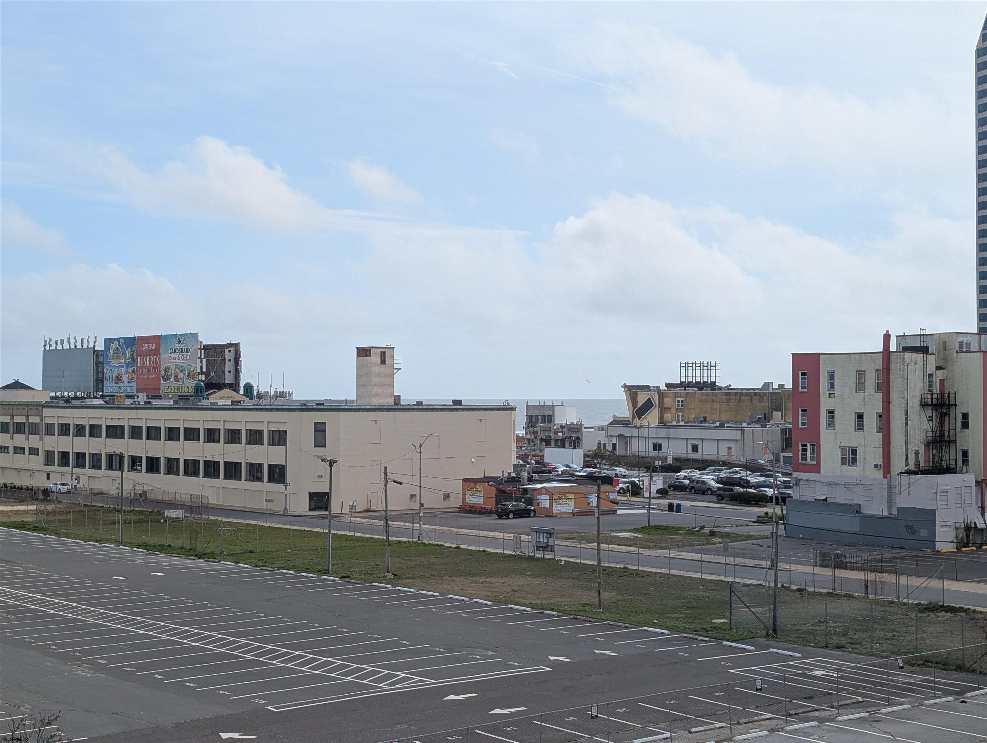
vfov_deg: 29.7
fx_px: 1399
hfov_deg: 38.9
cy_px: 372
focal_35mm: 49
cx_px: 494
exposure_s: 1/1410
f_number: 1.68
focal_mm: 6.9
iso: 29
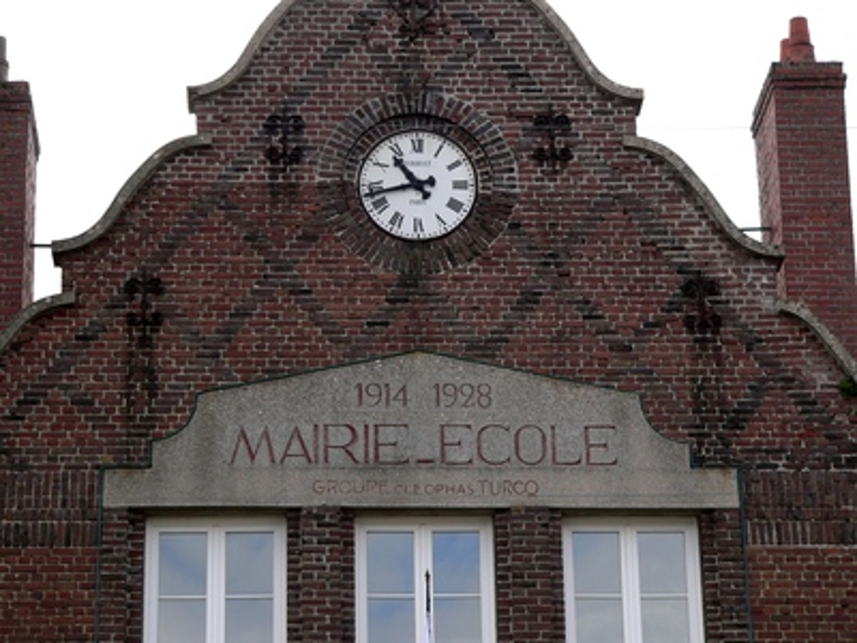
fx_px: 2798
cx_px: 428
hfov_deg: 17.4
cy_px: 322
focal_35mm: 113
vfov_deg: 13.1
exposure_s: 1/500
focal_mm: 18.8
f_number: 2.8
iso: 100
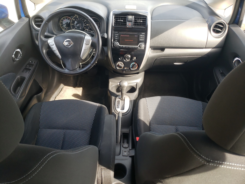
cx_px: 122
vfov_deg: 53.1
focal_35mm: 26
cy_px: 92
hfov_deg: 67.3
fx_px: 184
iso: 50
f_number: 1.5
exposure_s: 1/145
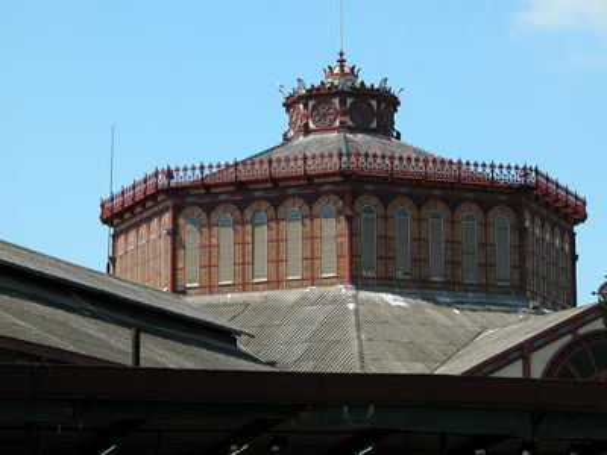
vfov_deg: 10.9
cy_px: 228
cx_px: 304
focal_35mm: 136
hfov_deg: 14.5
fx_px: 2385
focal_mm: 34.7
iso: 100
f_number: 6.1
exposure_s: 1/337
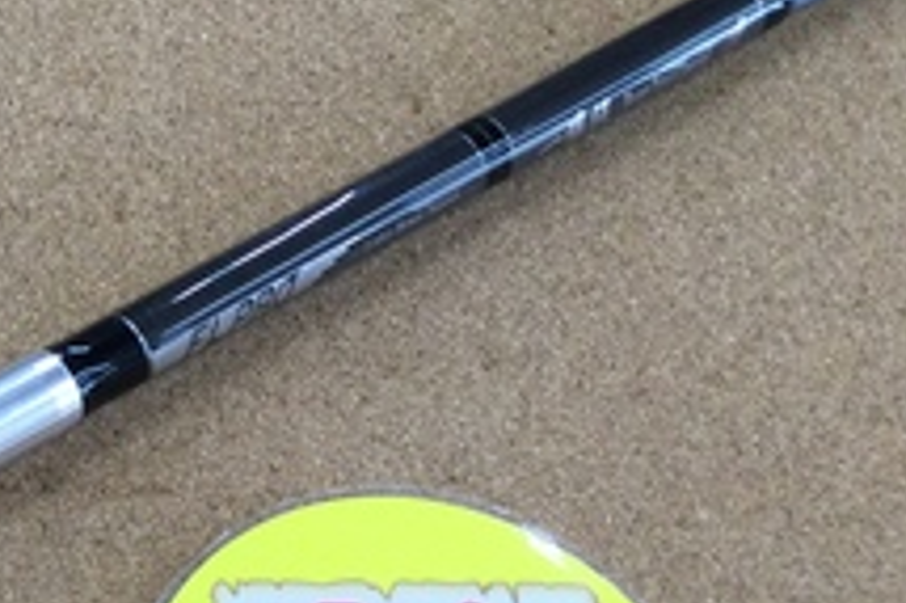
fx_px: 2263
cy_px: 586
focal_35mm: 90
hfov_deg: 20.6
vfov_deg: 14.9
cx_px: -287
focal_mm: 3.3
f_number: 2.4
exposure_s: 1/30
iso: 25
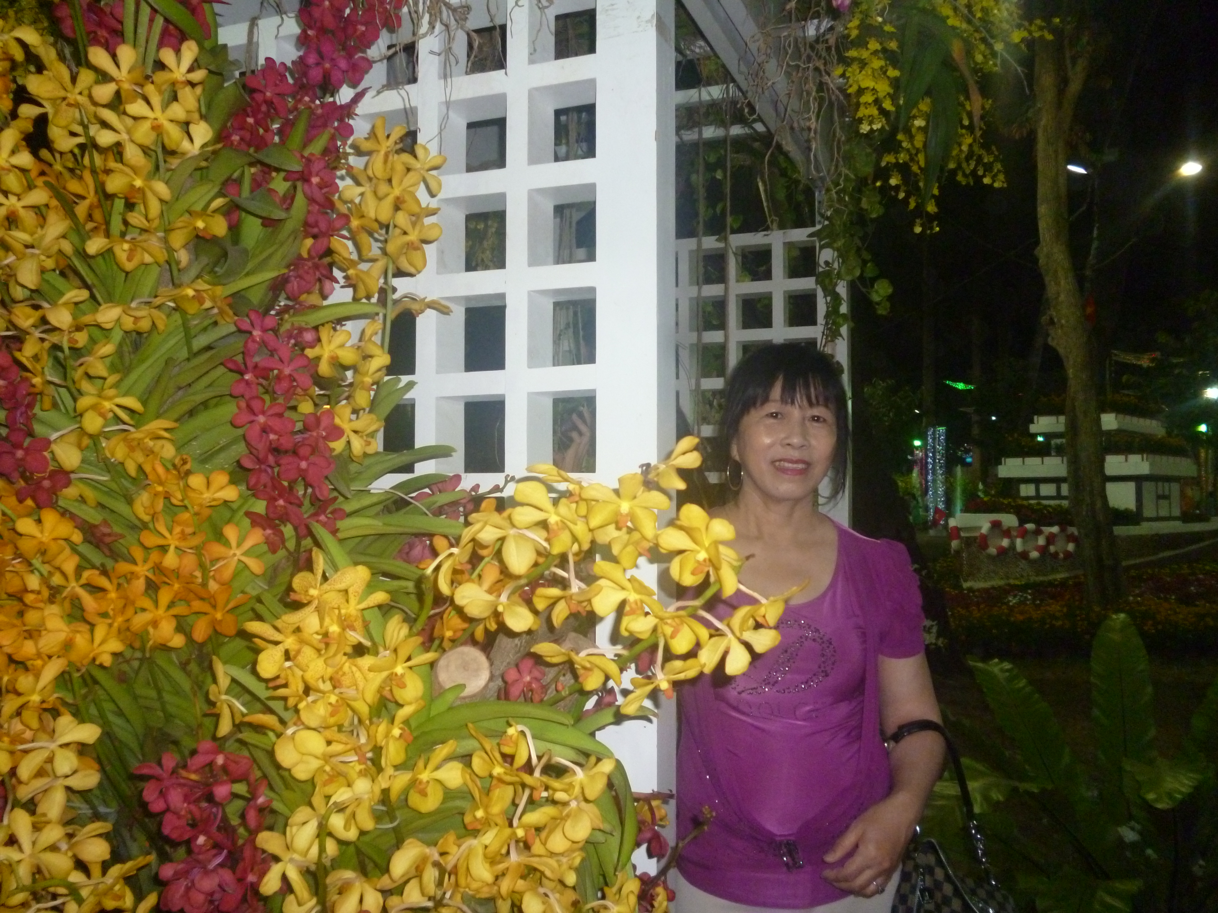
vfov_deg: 49.7
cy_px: 456
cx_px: 609
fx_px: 985
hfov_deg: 63.4
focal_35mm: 28
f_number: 3.1
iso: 400
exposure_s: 1/60
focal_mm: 5
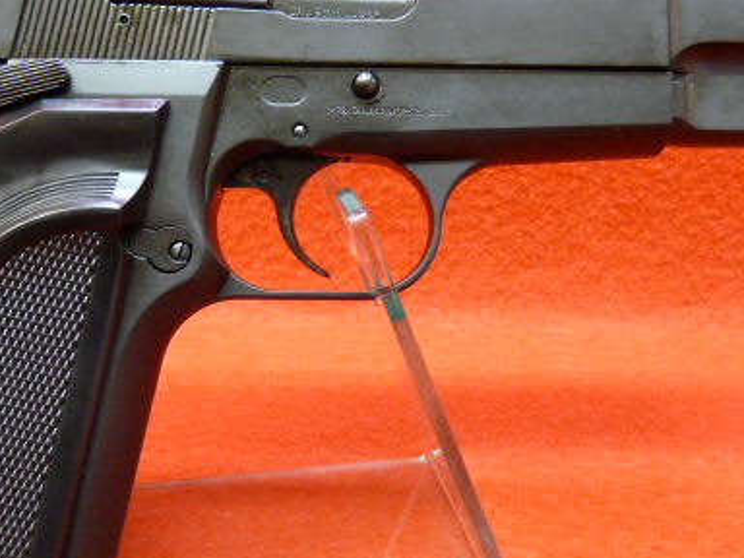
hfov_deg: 42.1
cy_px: 262
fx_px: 967
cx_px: 356
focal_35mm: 45
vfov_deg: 32.2
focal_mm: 4.8
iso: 400
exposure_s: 1/13
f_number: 2.8
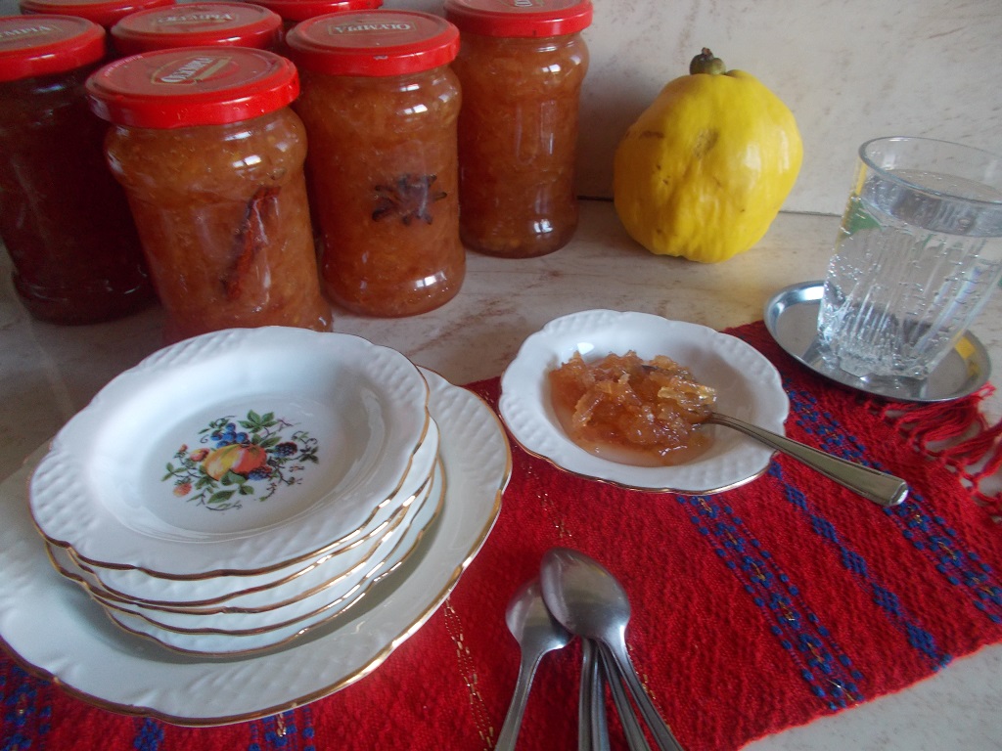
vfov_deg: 53.1
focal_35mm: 26
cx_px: 501
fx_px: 753
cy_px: 376
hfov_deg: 67.3
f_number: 3.2
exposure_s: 1/20
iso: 200
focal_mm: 4.6
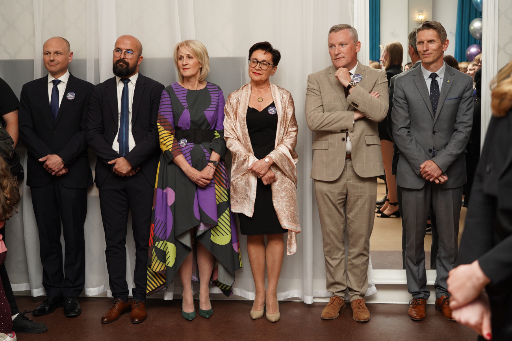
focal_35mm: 49
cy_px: 170
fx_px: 697
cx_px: 256
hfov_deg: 40.3
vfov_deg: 27.5
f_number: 4.5
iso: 640
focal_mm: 49
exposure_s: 1/100
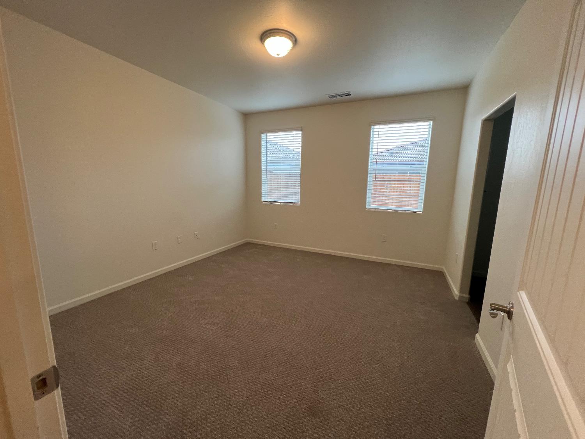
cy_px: 220
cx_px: 292
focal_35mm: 13
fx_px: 220
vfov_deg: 89.9
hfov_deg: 106.2
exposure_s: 1/120
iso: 200
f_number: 1.8
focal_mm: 1.57
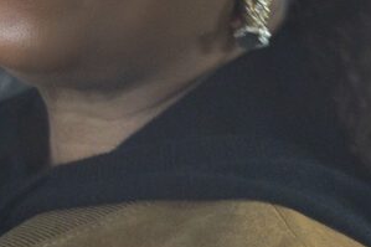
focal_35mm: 377
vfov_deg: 3.6
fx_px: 3883
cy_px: -75
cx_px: 196
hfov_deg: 5.5
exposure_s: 1/500
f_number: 3.2
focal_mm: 110
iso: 3200
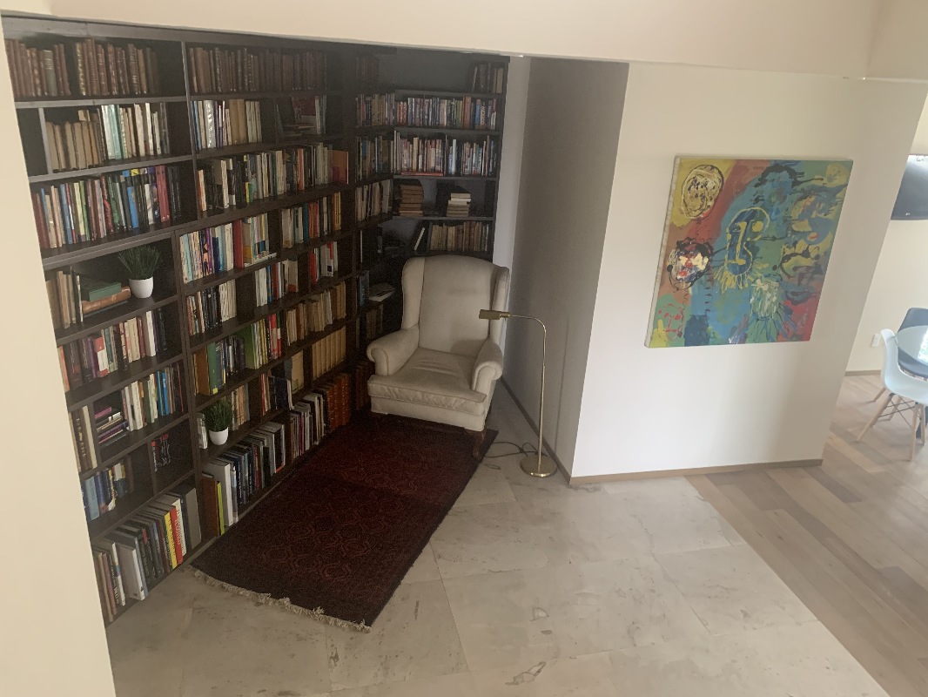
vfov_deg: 53.1
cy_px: 348
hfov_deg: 67.3
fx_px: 697
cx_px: 464
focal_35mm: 26
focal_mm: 4.25
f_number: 1.8
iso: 320
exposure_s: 1/60
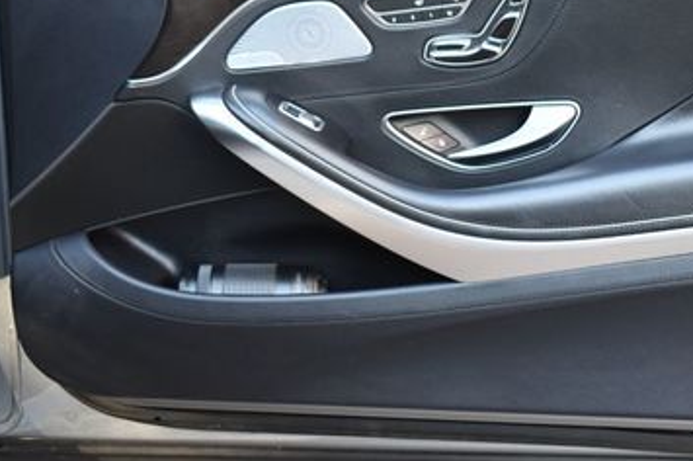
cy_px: 104
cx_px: 580
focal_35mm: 92
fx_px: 1769
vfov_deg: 14.8
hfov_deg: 21.8
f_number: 4.5
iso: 900
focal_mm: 34
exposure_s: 1/125
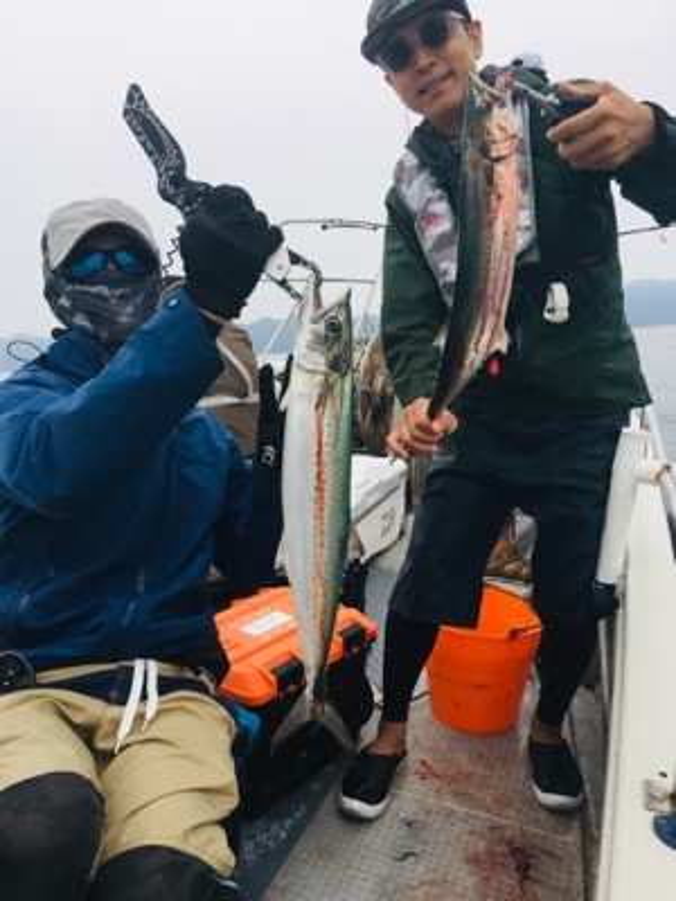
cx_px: 338
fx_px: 755
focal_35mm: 29
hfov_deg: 48.2
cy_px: 450
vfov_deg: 61.7
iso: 25
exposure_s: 1/620
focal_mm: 4.15
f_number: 2.2
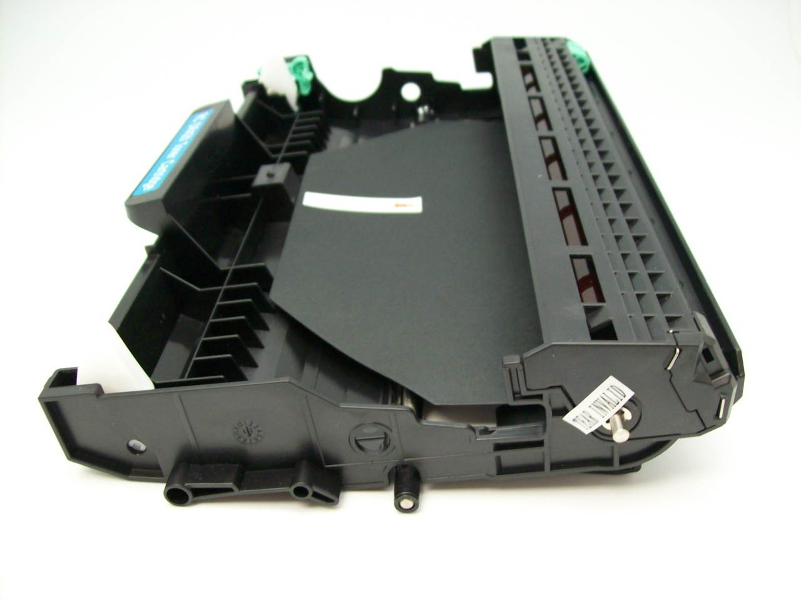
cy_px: 300
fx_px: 833
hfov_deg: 51.4
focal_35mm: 36
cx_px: 400
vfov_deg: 39.7
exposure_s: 1/35.3
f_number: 2.7
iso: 160
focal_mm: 6
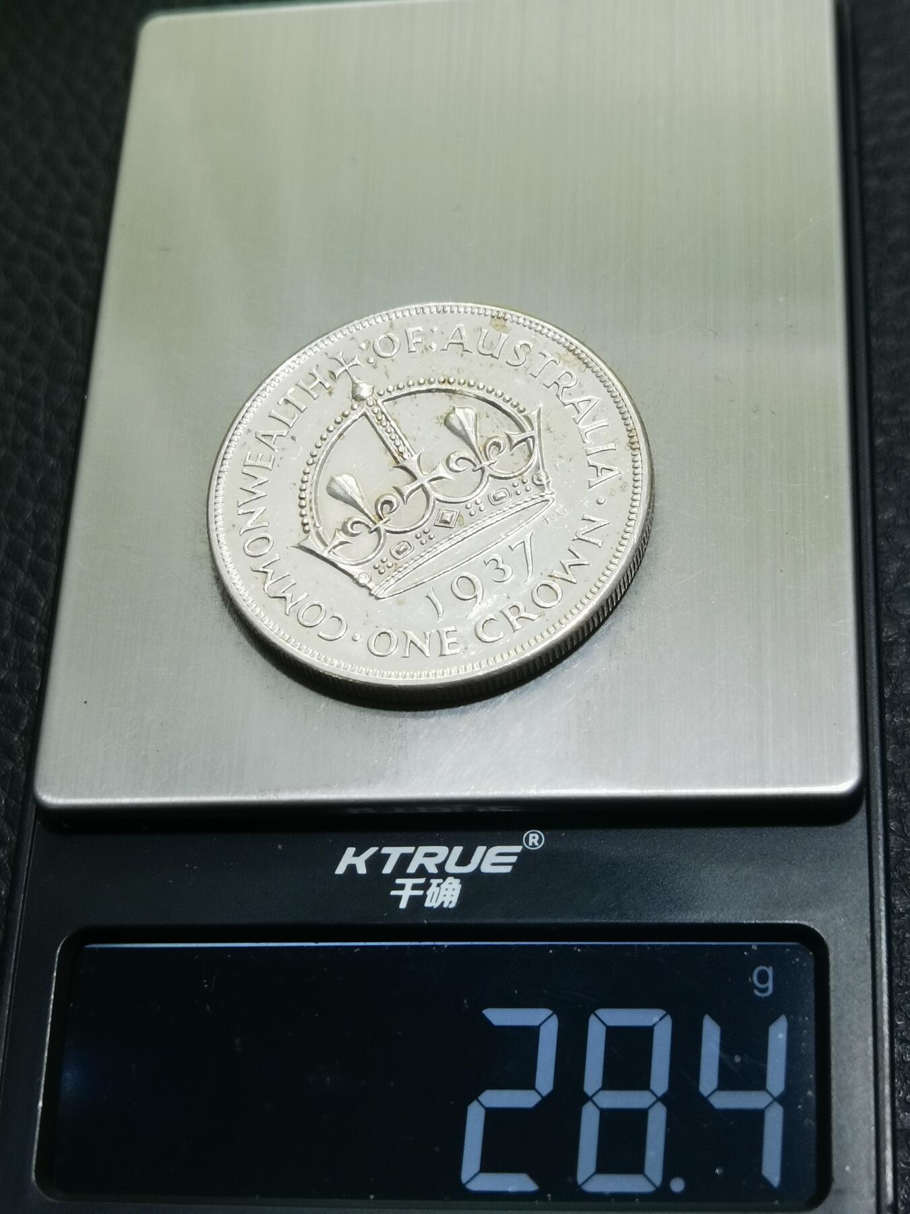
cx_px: 455
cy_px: 607
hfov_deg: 24.0
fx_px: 2138
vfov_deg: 31.7
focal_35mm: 61
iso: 100
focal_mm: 6.67
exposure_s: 1/100
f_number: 1.9
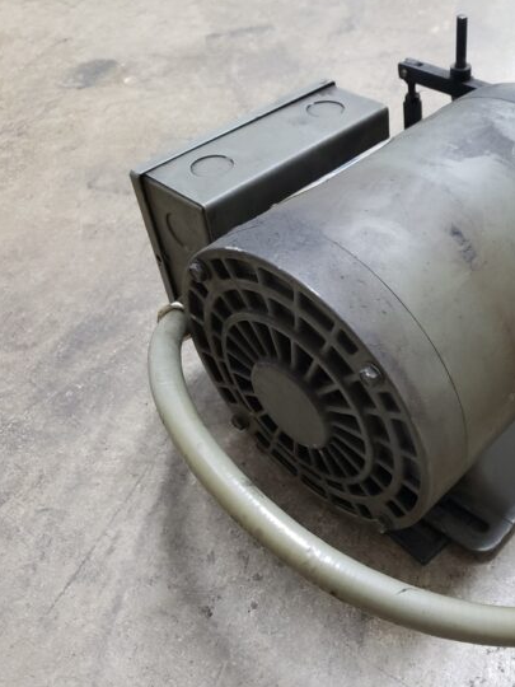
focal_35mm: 37
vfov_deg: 50.1
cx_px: 441
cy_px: 352
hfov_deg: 36.8
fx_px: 734
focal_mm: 4.3
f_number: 1.5
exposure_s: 1/20
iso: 250
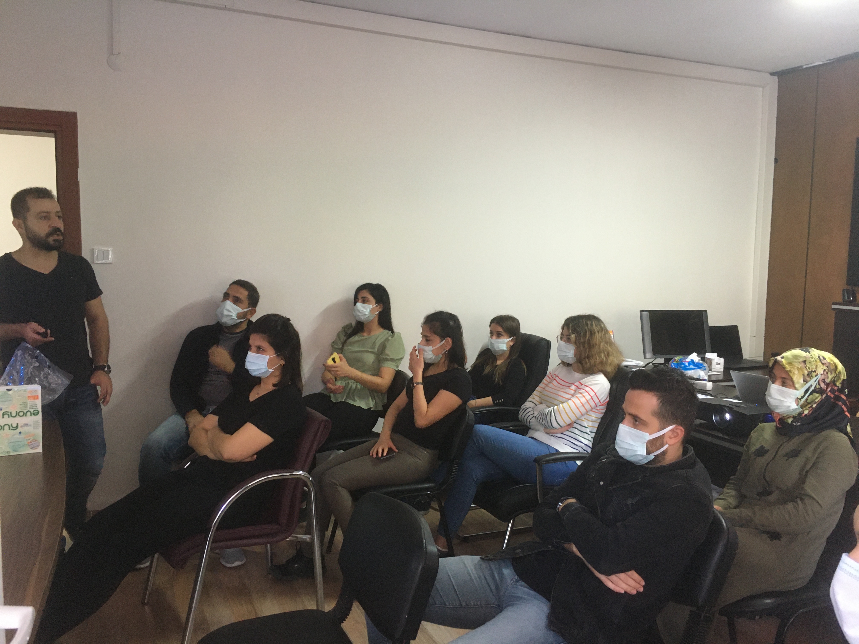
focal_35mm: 29
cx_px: 430
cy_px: 322
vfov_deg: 48.2
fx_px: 720
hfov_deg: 61.7
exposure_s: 1/33
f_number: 2.2
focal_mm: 4.15
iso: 160
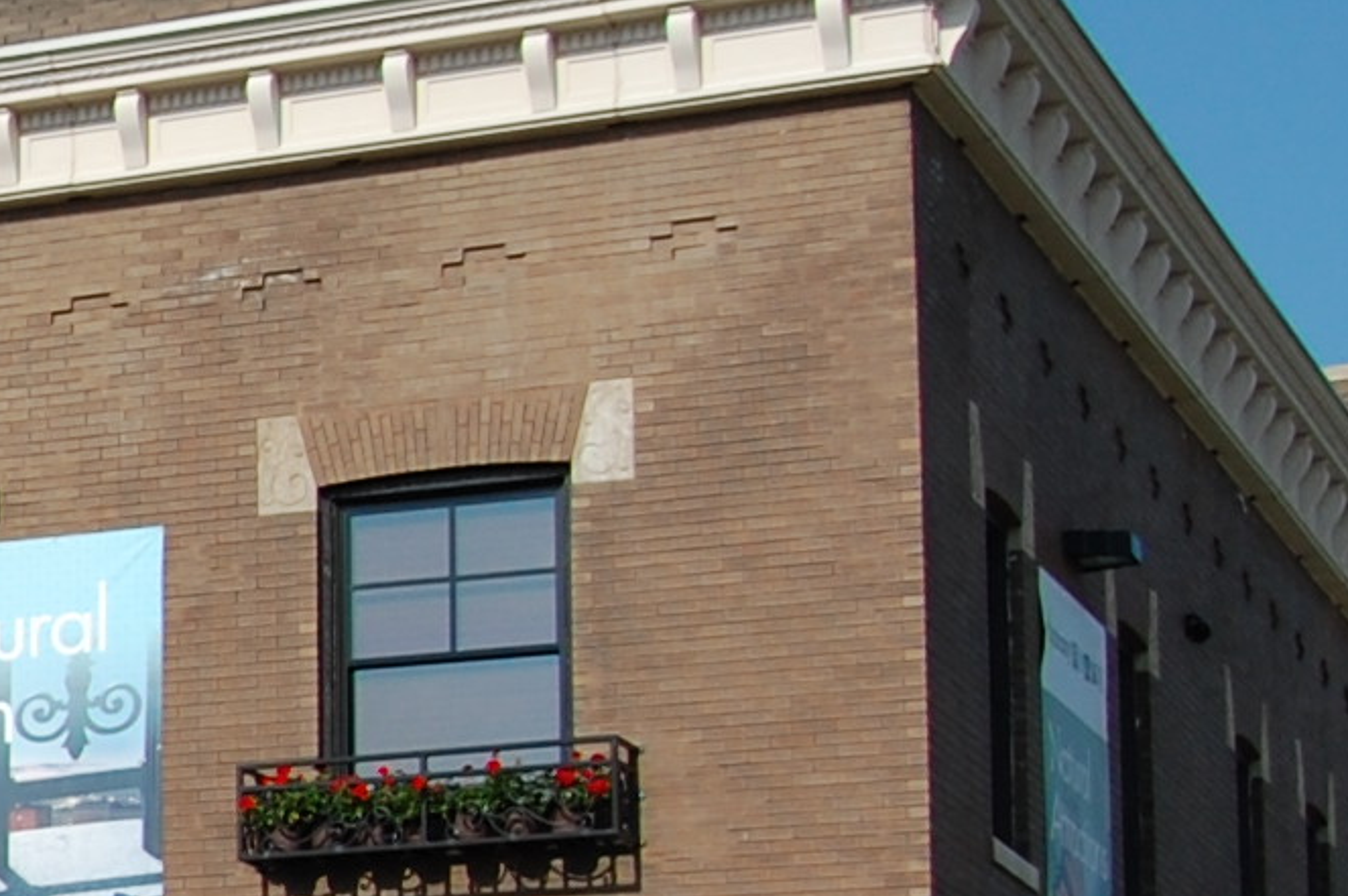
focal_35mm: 129
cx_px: -1372
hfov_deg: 13.5
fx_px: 4837
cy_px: 959
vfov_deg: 10.5
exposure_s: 1/400
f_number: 10
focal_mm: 19
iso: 200
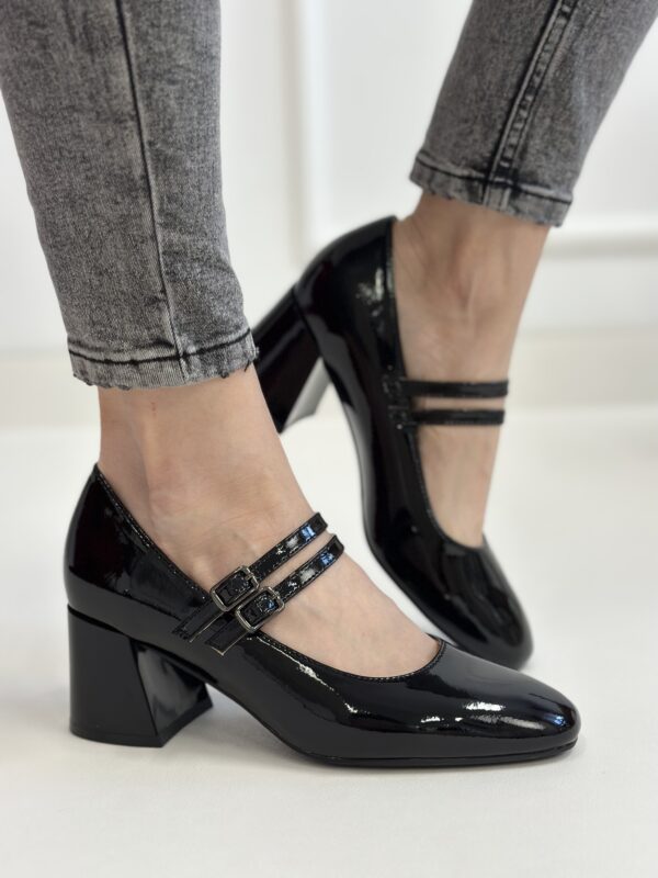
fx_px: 1217
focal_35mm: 48
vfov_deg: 39.7
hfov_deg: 30.3
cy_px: 439
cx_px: 329
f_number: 1.78
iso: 160
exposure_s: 1/100
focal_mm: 6.86
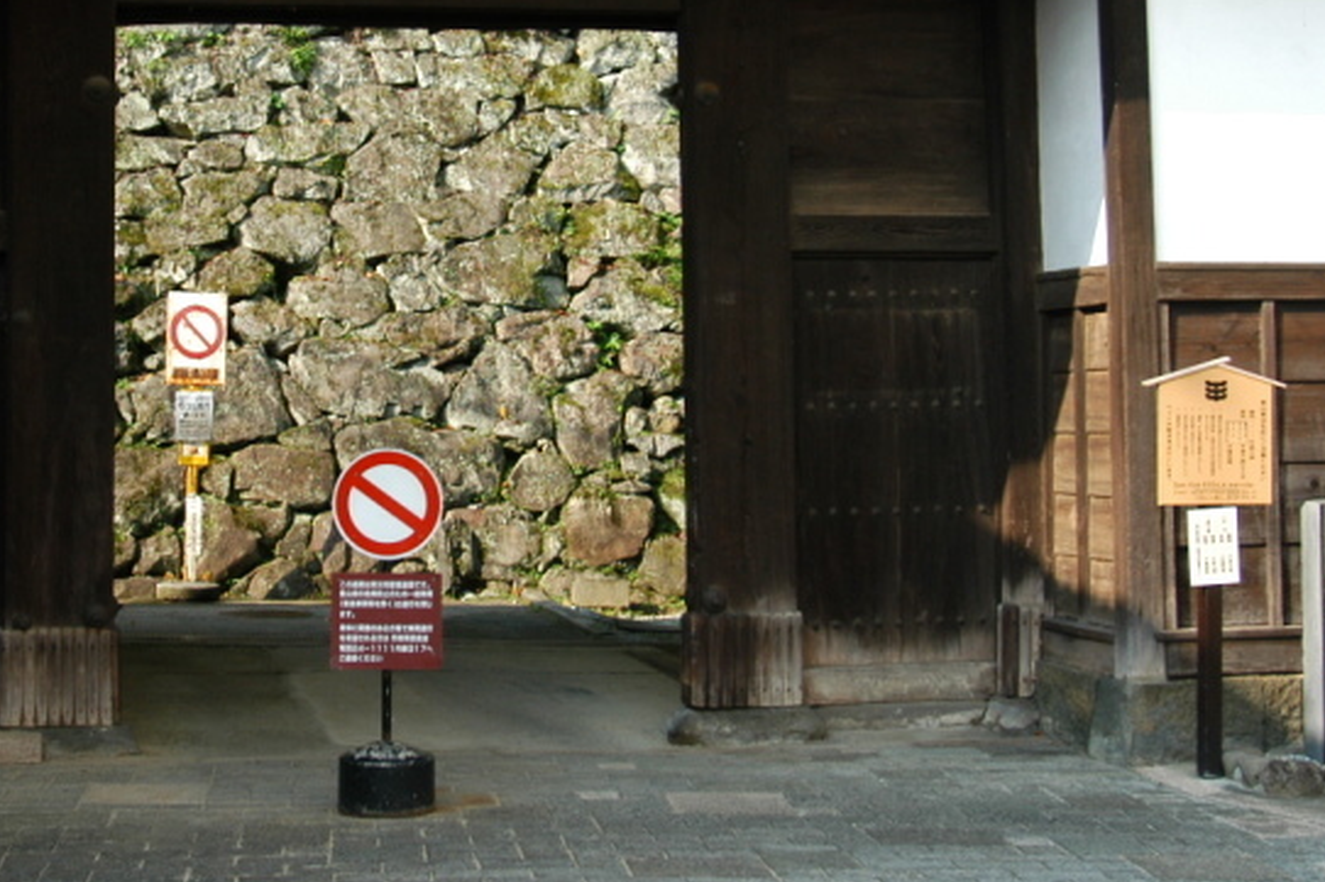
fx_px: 2502
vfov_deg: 19.9
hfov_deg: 29.6
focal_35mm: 68
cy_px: 253
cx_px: 501
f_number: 6.3
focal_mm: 24
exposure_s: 1/160
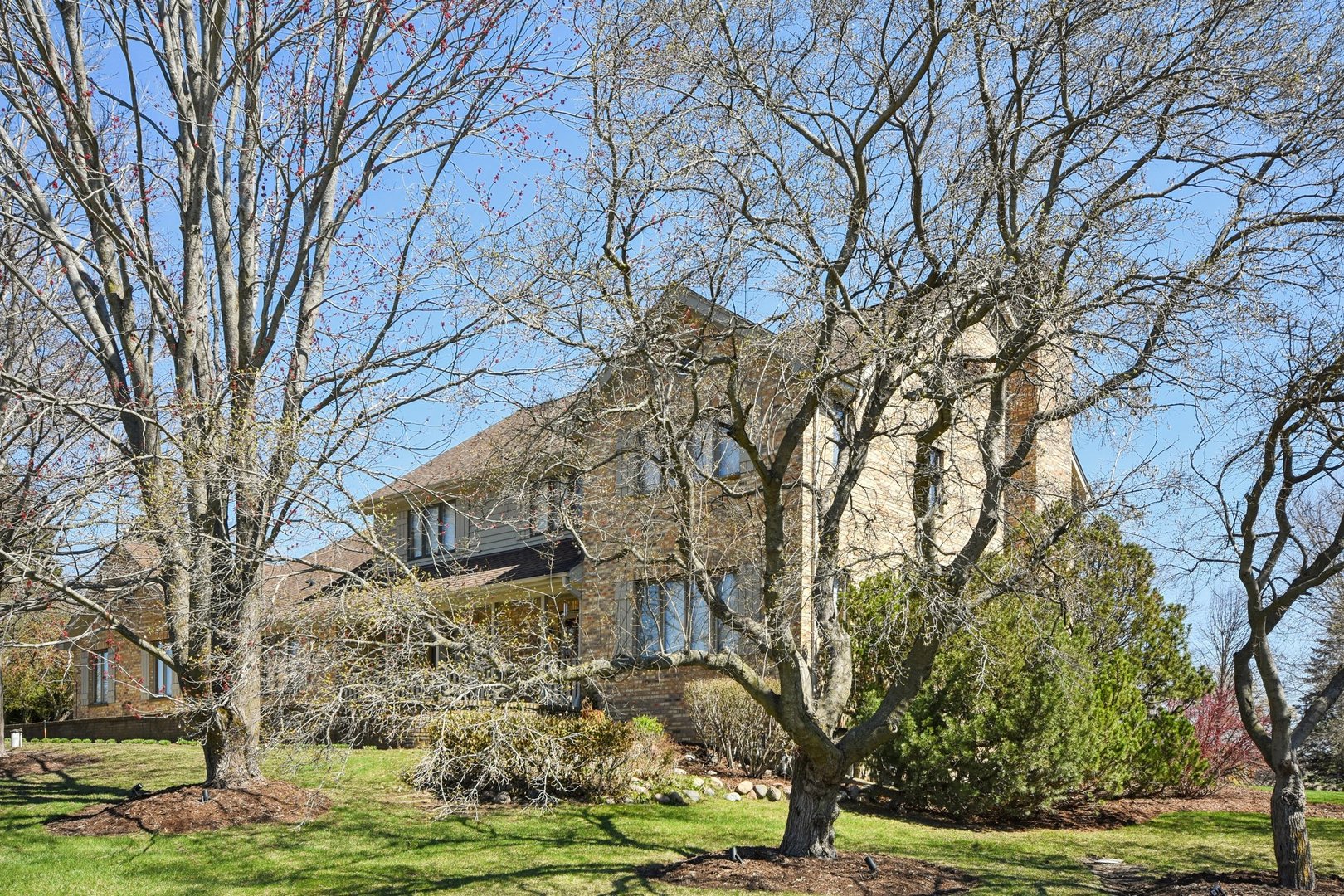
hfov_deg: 61.9
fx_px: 1120
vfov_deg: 43.6
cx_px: 672
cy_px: 448
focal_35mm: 30
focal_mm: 20
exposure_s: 1/500
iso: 400
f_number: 8
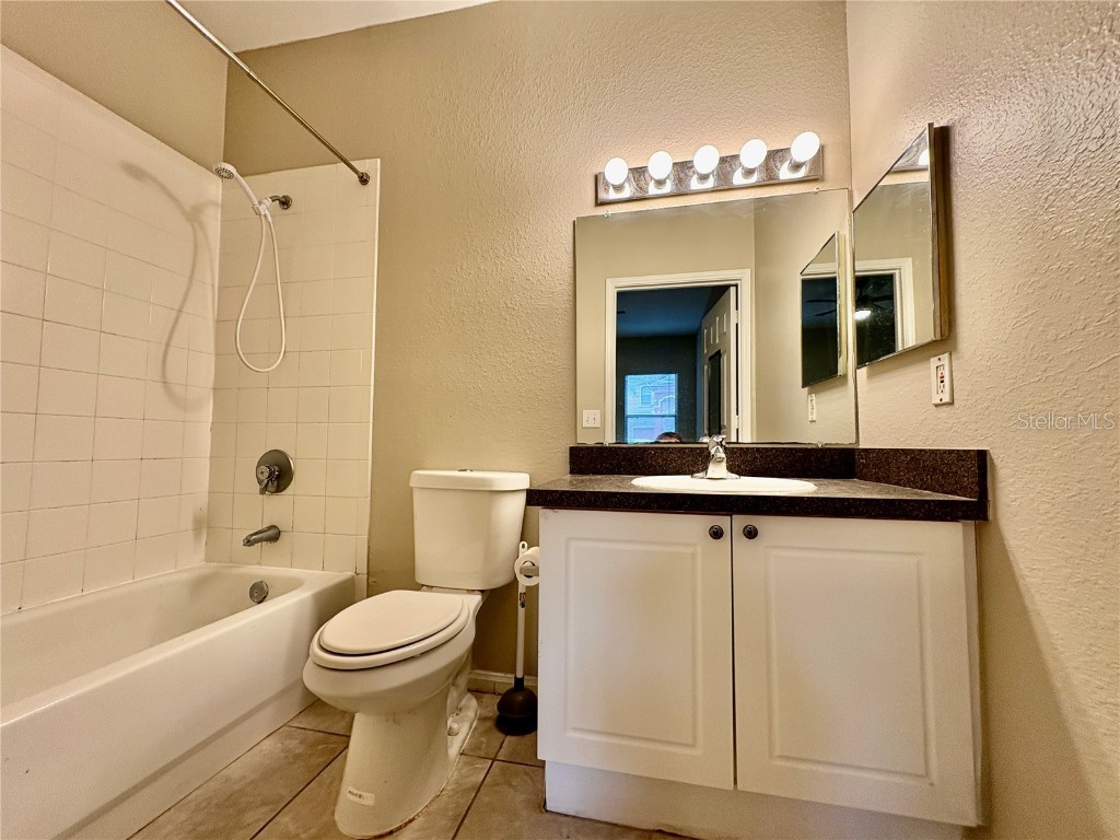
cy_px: 420
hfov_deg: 102.1
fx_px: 453
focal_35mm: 14
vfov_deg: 85.7
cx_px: 560
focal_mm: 2.22
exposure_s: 1/60
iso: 160
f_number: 2.2
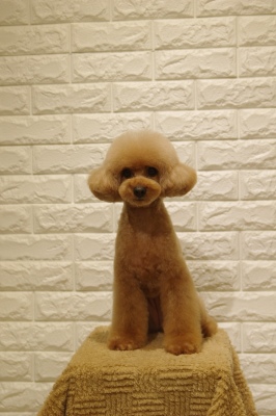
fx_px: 864
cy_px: 208
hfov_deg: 18.2
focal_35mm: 75
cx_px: 138
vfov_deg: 27.0
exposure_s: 1/200
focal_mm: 50
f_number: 4.5
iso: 500
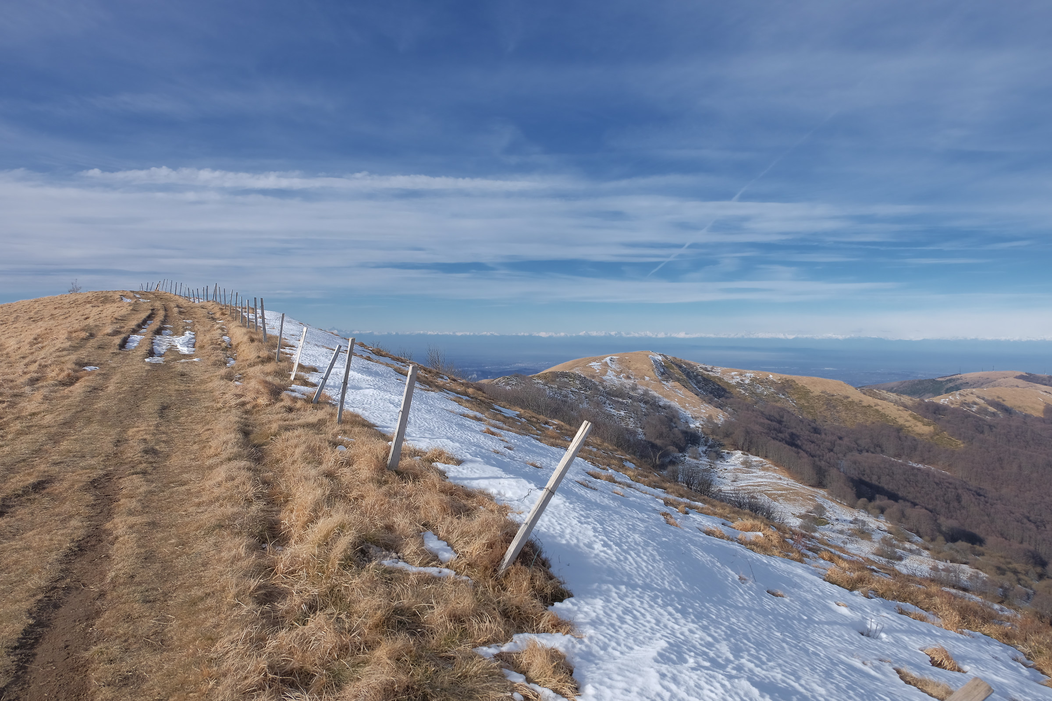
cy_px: 350
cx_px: 526
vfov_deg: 53.1
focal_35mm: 24
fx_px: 701
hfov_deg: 73.7
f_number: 7.1
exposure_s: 1/500
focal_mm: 16
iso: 200
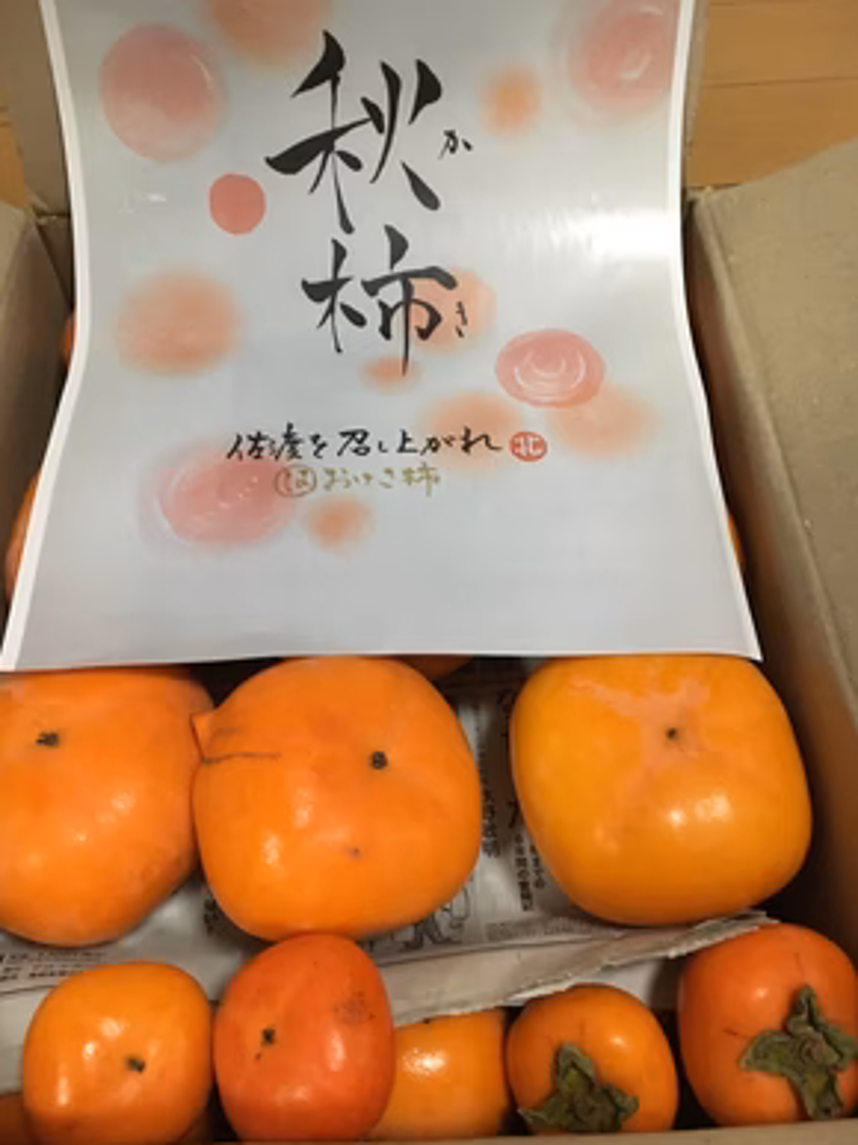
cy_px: 586
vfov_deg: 60.0
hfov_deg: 46.8
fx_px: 992
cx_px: 420
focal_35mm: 30
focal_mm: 4.15
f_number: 2.2
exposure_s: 1/15
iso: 200
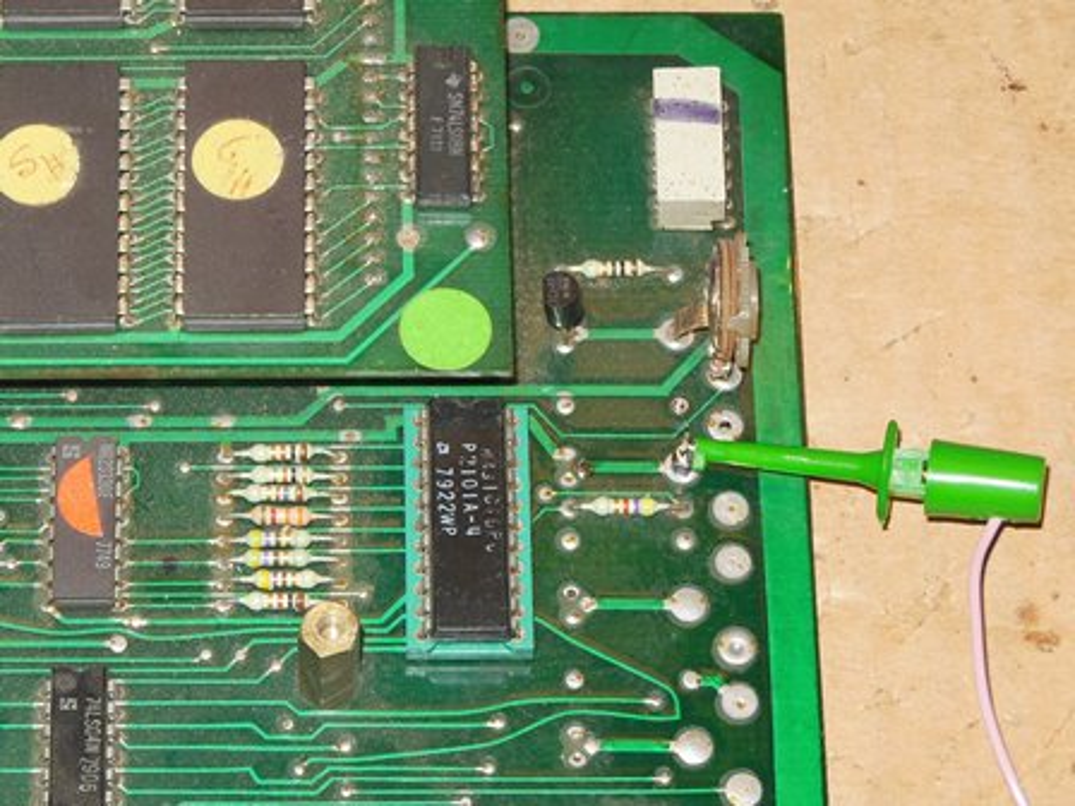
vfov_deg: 17.0
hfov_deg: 22.5
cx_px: 538
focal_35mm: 87
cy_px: 403
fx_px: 2702
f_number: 4.6
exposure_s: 1/60
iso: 200
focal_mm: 15.5
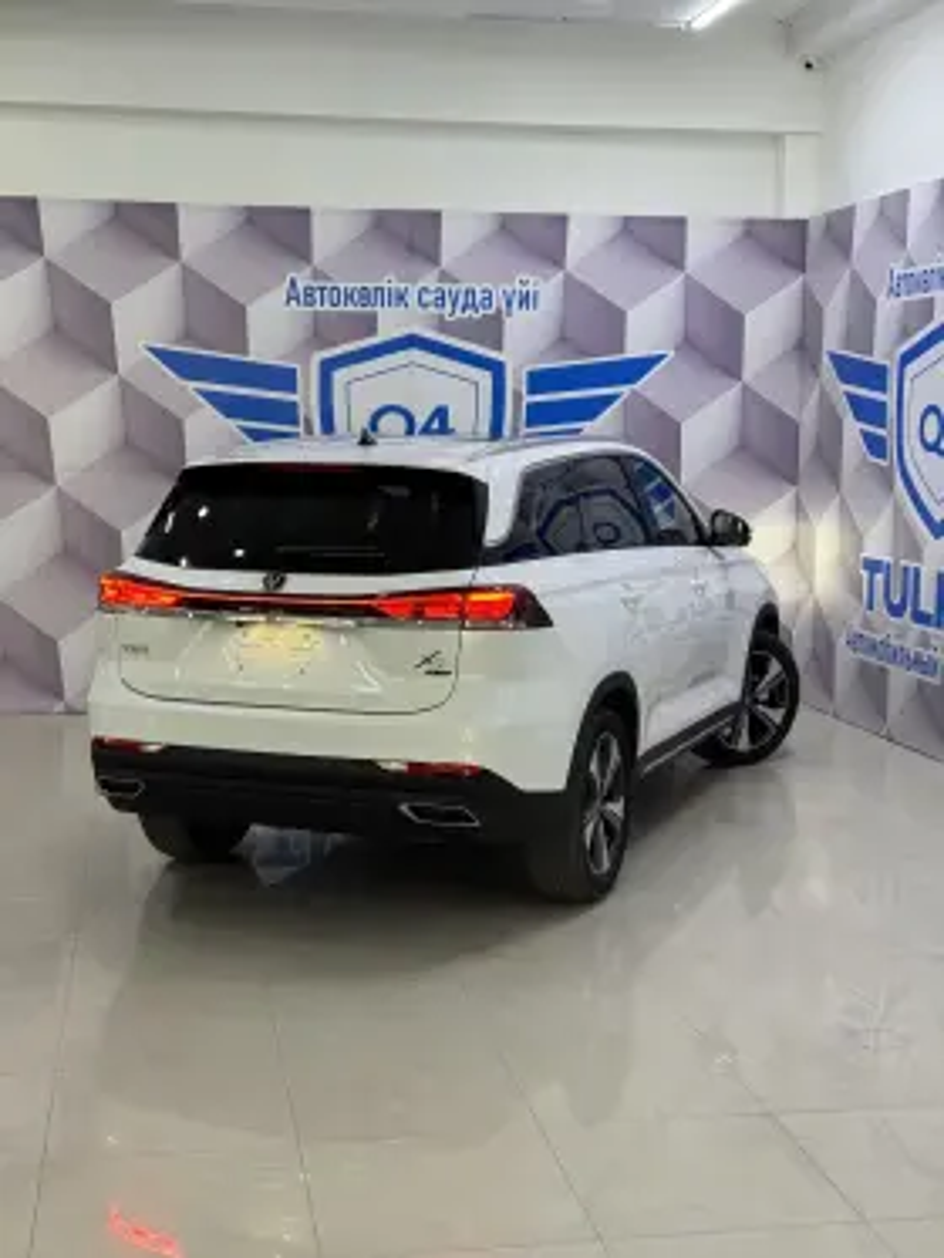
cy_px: 629
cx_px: 472
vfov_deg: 39.6
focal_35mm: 48
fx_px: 1744
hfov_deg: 30.3
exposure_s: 1/50
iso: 80
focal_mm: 6.76
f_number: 1.78
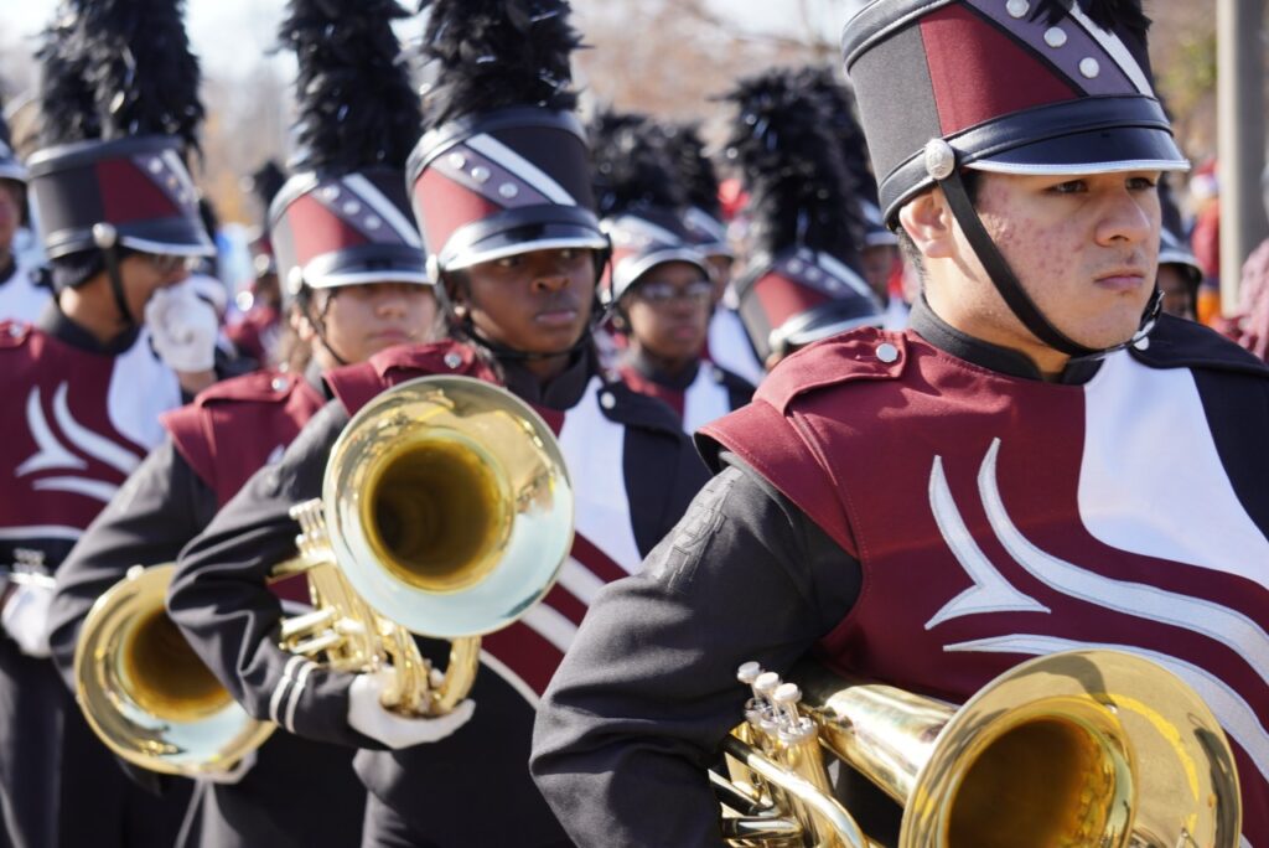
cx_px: 634
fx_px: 4021
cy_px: 424
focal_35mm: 114
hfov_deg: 17.9
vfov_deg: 12.0
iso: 100
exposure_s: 1/200
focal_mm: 76
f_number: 5.6
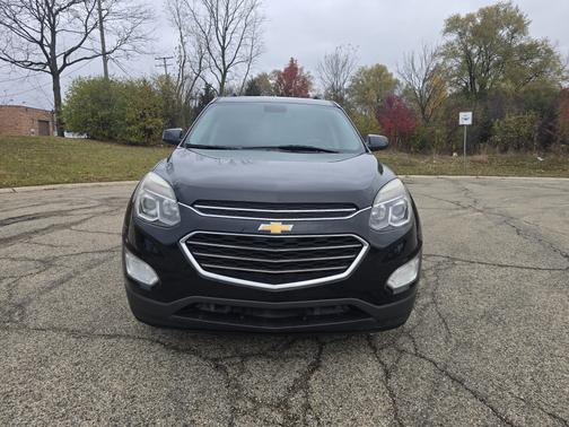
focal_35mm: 23
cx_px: 284
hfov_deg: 73.9
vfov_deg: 58.9
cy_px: 214
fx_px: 378
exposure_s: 1/180
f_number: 1.7
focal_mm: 6.3
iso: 50
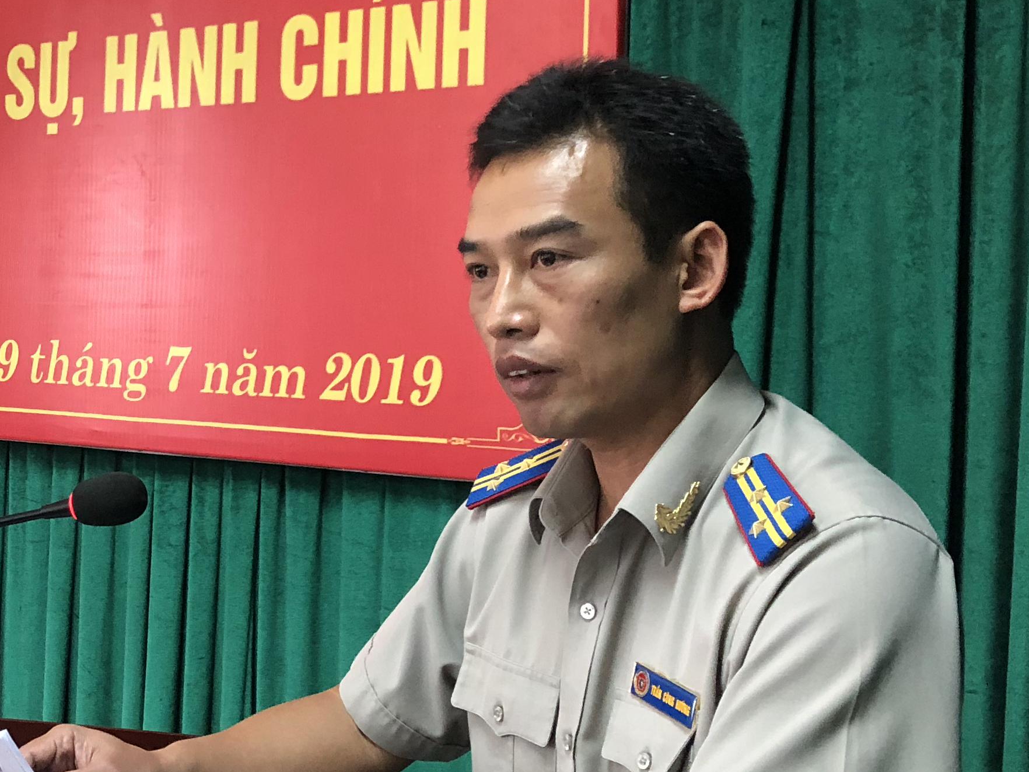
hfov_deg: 28.4
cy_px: 289
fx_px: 1902
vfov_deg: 22.9
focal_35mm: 64
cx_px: 0
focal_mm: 4
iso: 100
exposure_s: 1/17
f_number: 1.8
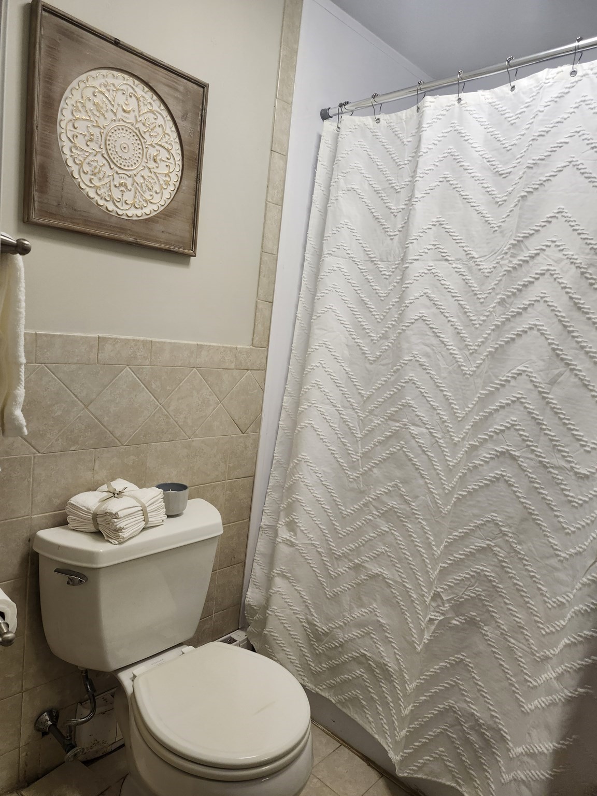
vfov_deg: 73.9
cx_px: 298
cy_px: 398
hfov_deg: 58.9
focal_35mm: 23
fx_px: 529
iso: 250
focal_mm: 5.54
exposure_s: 1/120
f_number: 1.8
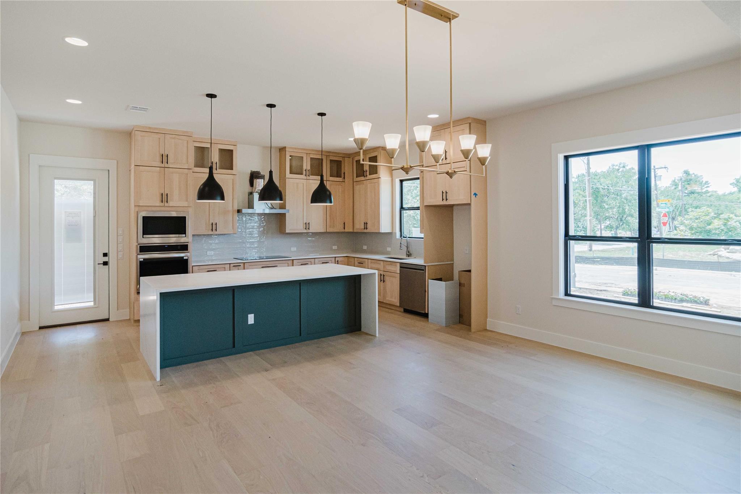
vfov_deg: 67.4
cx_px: 370
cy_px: 247
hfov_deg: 90.0
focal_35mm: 18
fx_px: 370
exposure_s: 1/250
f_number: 5
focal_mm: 12
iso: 400
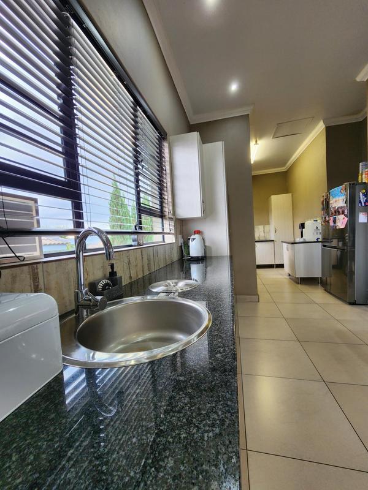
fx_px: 184
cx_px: 184
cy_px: 245
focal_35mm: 13
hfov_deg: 89.9
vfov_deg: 106.2
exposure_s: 1/50
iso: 125
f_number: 2.2
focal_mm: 2.2
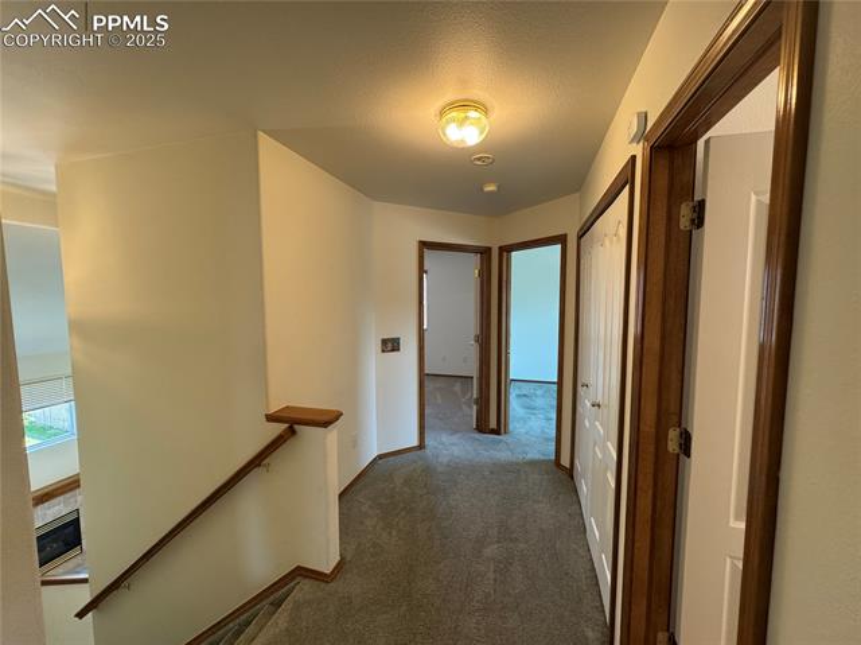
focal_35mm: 14
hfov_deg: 102.1
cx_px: 430
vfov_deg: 85.6
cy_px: 322
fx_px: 348
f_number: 2.2
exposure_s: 1/120
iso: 250
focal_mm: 2.22
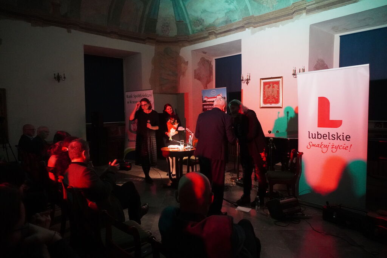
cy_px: 129
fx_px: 258
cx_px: 194
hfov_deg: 73.7
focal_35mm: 24
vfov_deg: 53.1
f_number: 3.5
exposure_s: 1/80
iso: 6400
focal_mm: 16
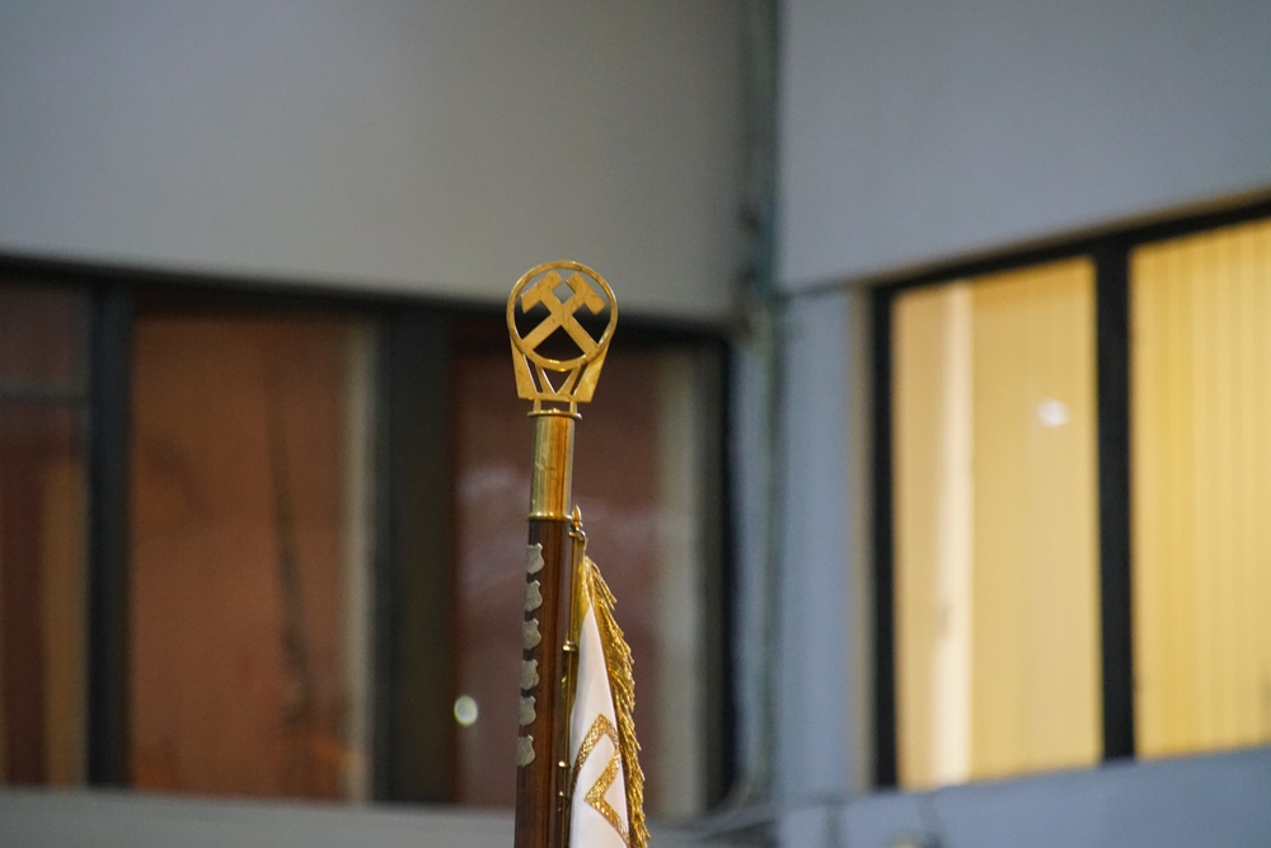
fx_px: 10592
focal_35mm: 300
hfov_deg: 6.9
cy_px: 424
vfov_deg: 4.6
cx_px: 636
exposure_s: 1/30
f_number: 6.3
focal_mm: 200
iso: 3200
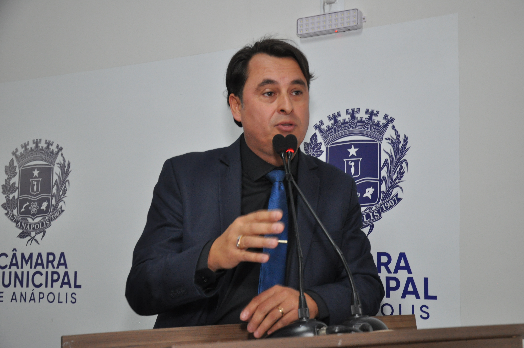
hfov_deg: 33.4
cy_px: 174
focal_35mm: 60
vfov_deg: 22.6
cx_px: 262
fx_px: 872
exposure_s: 1/60
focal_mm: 40
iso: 1000
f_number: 6.3
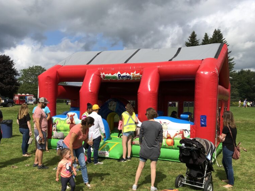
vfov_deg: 37.5
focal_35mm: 38
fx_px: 280
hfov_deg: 49.0
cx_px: 128
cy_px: 119
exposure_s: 1/2667
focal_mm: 4
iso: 25
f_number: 1.8
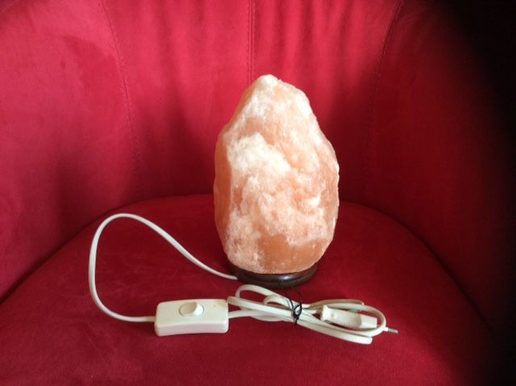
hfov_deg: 56.9
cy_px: 193
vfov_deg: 44.1
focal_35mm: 32
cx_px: 258
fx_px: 476
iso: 80
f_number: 2.4
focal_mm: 3.3
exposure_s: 1/25
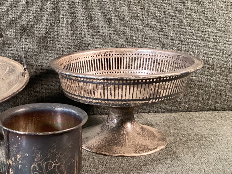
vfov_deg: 24.9
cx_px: 36
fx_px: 389
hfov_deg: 32.0
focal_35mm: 58
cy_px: 137
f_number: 2.4
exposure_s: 1/40
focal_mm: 3.3
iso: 400
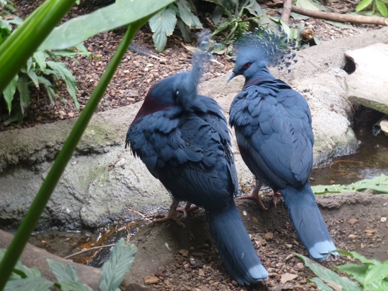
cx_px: 194
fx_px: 1356
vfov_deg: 12.2
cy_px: 146
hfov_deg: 16.3
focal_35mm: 121
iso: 200
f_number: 5.1
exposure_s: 1/8
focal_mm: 21.7
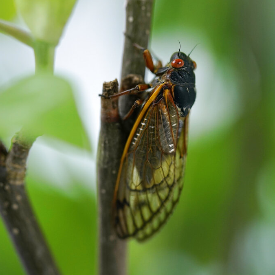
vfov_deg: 15.0
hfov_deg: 15.0
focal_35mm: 116
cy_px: 138
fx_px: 1043
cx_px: 145
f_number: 2.8
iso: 1600
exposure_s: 1/60
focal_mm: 90
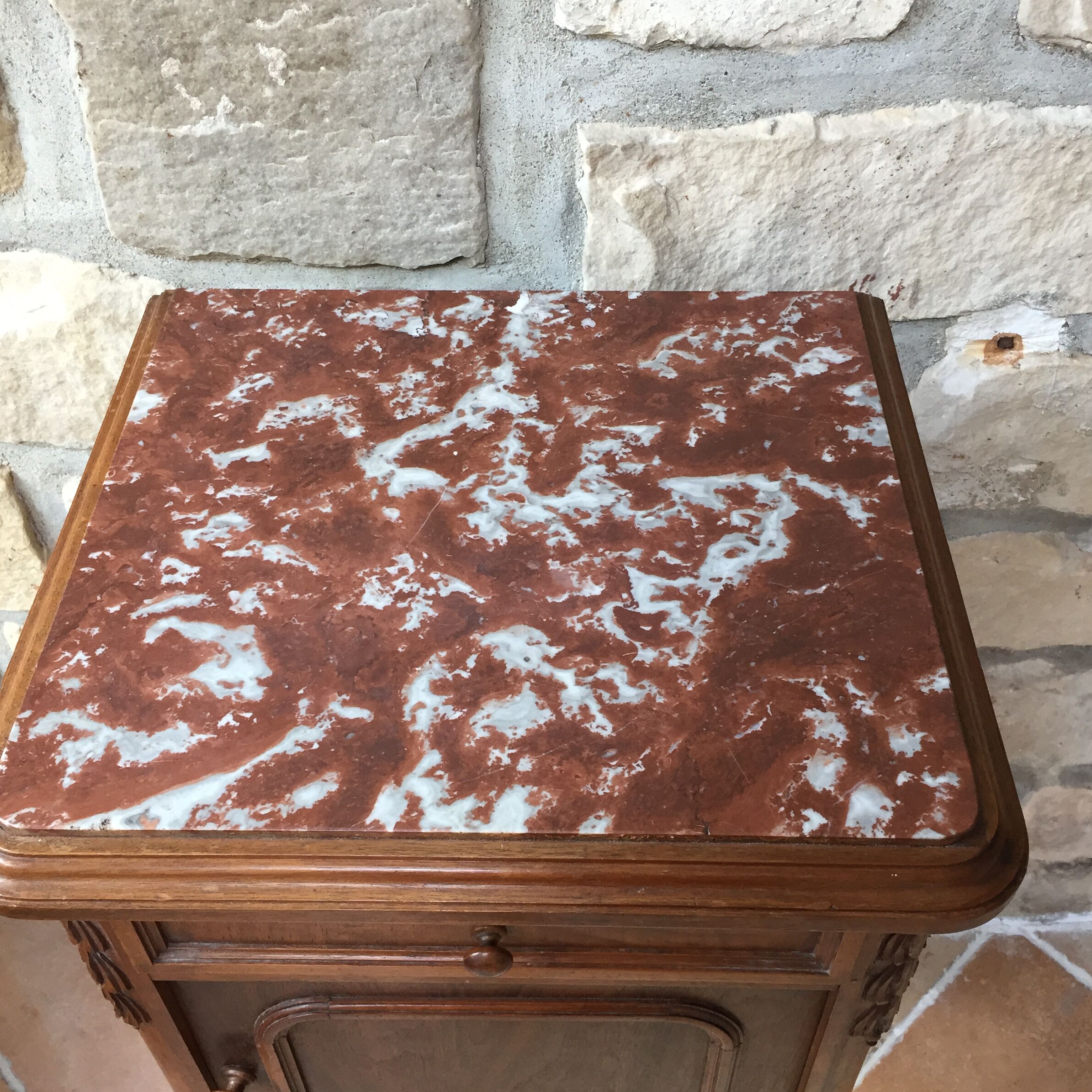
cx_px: 546
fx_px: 1249
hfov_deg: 47.2
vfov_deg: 47.2
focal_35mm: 35
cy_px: 594
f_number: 2.2
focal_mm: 4.15
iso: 50
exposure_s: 1/33
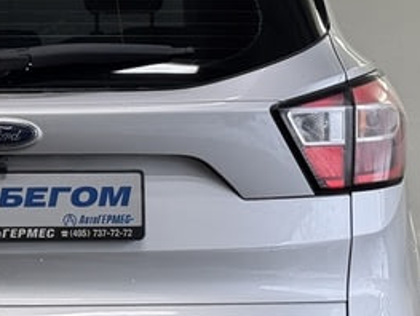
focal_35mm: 164
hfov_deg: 11.9
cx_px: -14
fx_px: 1993
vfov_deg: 9.1
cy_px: 165
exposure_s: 1/121
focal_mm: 6.76
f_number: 1.78
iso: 50
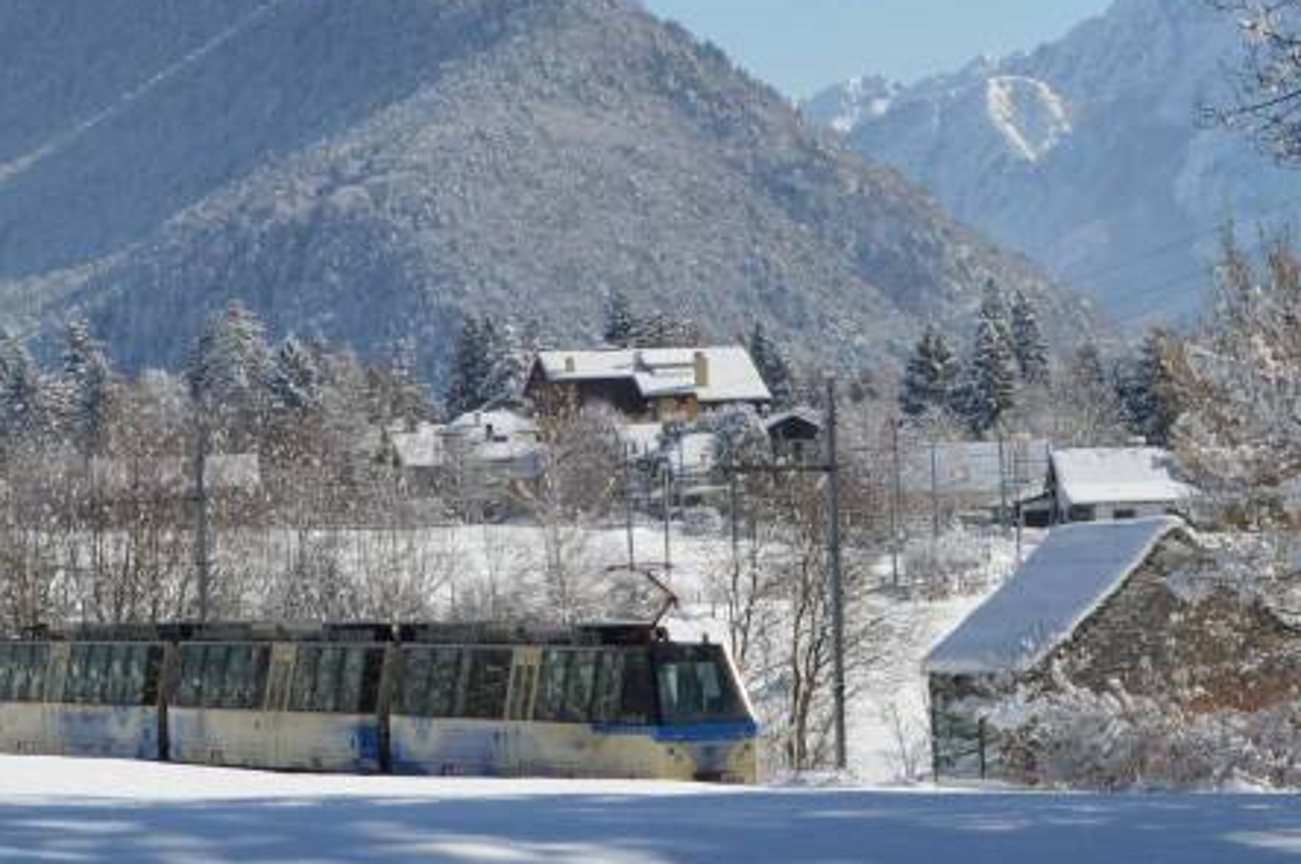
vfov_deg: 7.2
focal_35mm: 190
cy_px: 116
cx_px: 135
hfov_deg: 10.8
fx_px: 6864
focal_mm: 55
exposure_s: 1/640
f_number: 13
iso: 400
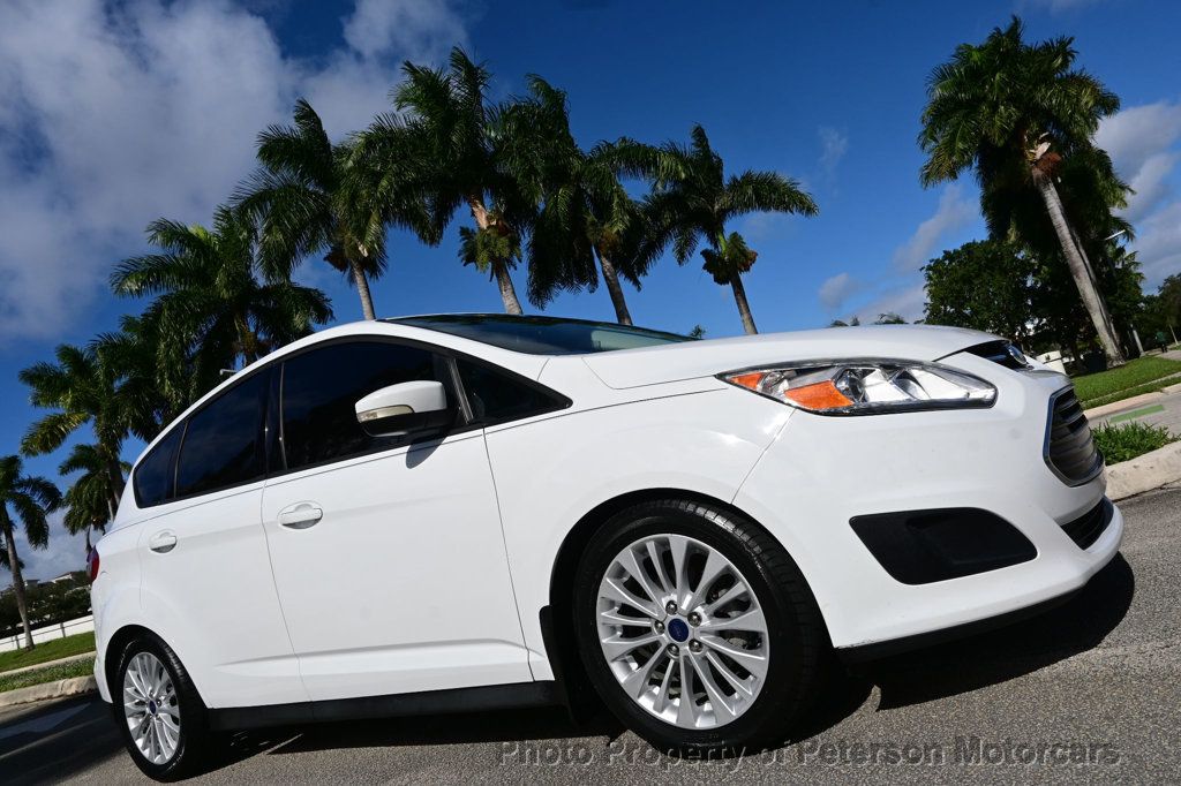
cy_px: 393
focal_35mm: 24
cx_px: 590
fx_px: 787
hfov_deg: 73.8
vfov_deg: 53.1
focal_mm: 16
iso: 100
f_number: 10
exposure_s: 1/400
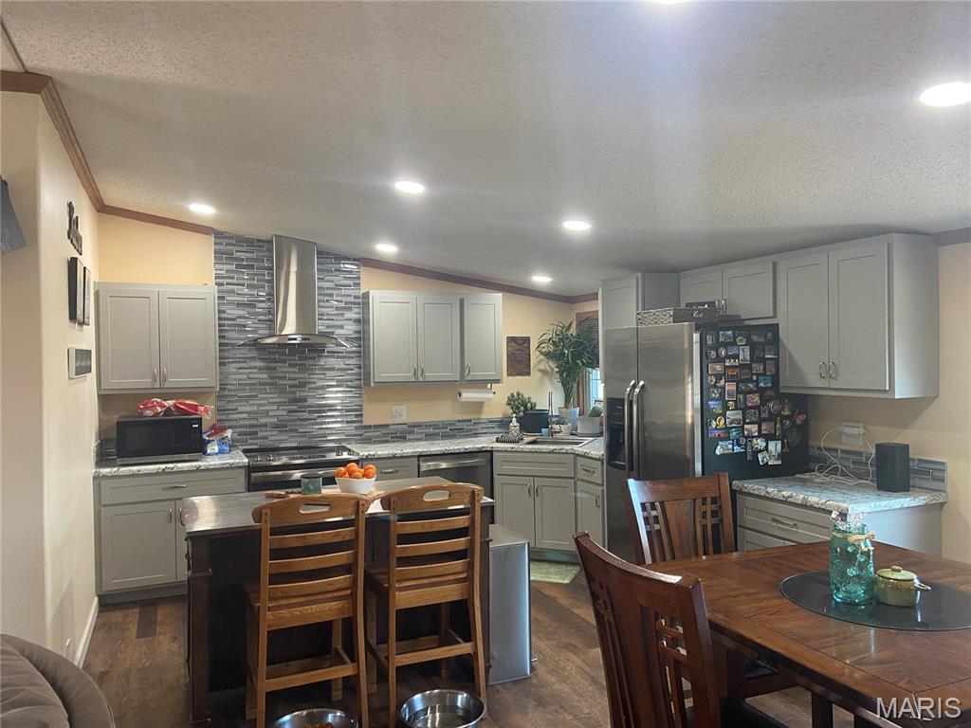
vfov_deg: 53.1
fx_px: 729
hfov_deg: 67.3
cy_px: 364
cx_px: 486
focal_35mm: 26
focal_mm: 4.25
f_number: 1.8
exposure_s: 1/60
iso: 160
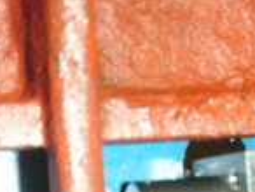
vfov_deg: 13.7
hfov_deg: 18.7
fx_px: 767
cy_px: 257
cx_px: 201
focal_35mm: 104
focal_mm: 6.66
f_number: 3.9
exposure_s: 1/40
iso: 400
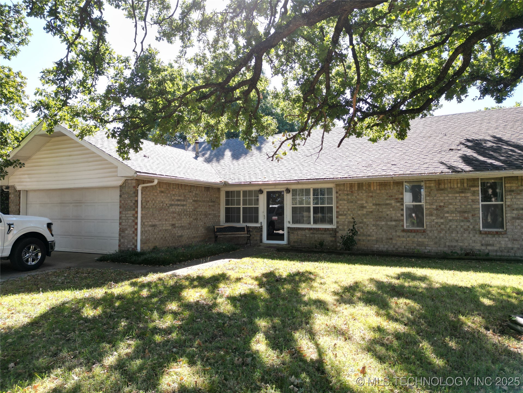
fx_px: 363
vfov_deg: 56.8
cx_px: 262
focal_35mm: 24
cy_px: 196
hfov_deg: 71.6
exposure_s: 1/640
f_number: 1.7
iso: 110
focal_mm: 6.72
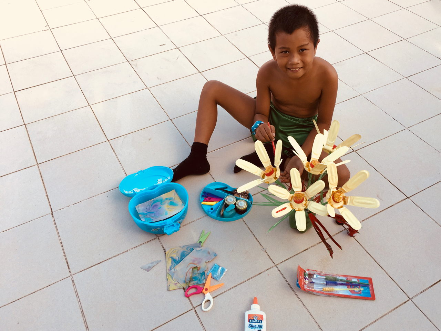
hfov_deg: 61.7
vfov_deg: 48.2
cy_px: 166
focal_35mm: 29
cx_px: 220
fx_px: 369
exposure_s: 1/390
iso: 25
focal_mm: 4.15
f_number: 2.2
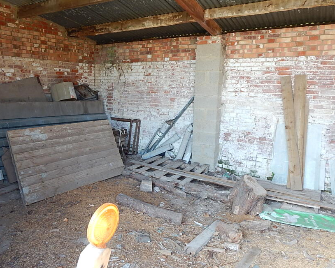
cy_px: 122
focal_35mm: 27
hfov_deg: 63.5
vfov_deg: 53.1
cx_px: 134
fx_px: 268
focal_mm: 4
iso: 125
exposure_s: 1/50
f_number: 3
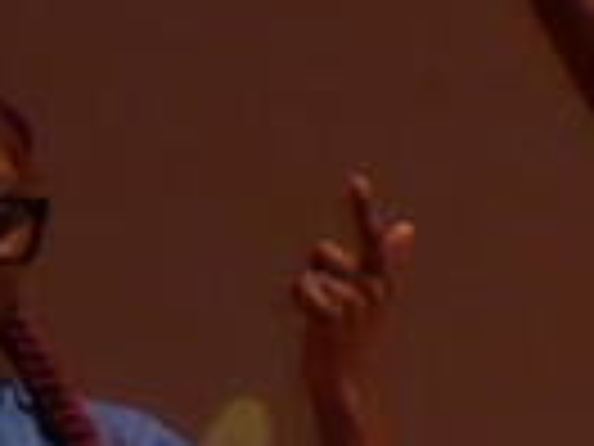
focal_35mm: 1212
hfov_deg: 1.6
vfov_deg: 1.2
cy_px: 901
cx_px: -306
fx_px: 20798
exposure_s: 1/60
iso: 800
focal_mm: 42.8
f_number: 5.9
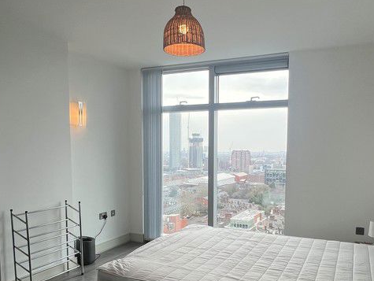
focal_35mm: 28
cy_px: 179
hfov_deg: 63.1
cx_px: 214
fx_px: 303
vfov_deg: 49.2
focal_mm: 1.57
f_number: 1.8
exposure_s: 1/196
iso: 32
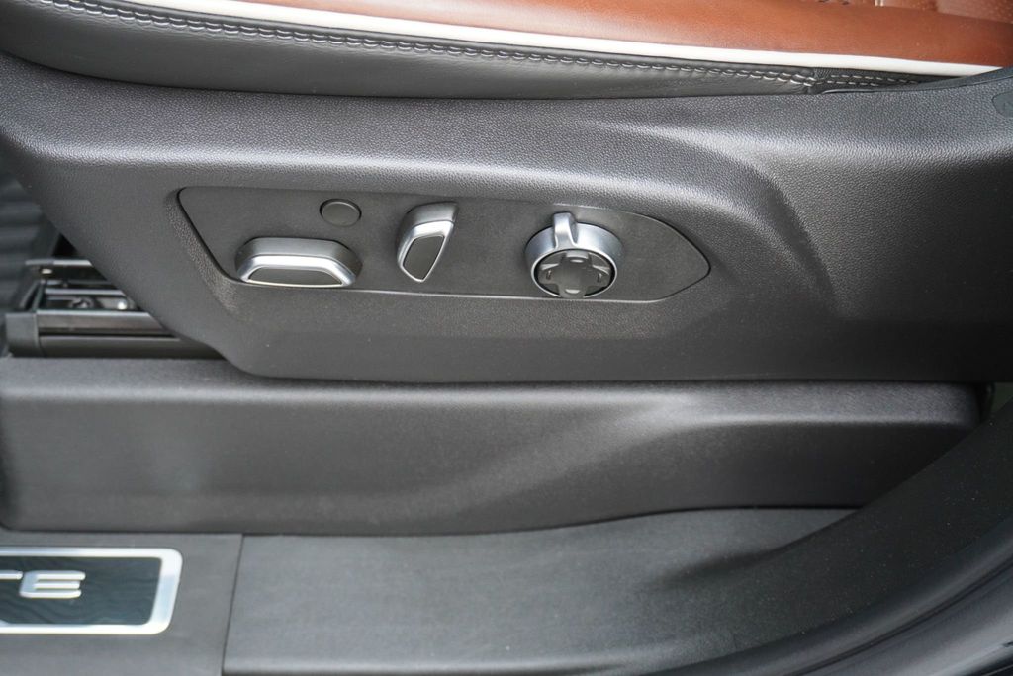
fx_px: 1056
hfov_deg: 51.3
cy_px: 338
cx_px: 506
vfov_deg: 35.5
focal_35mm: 38
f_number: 4.5
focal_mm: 25
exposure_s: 1/160
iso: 1250
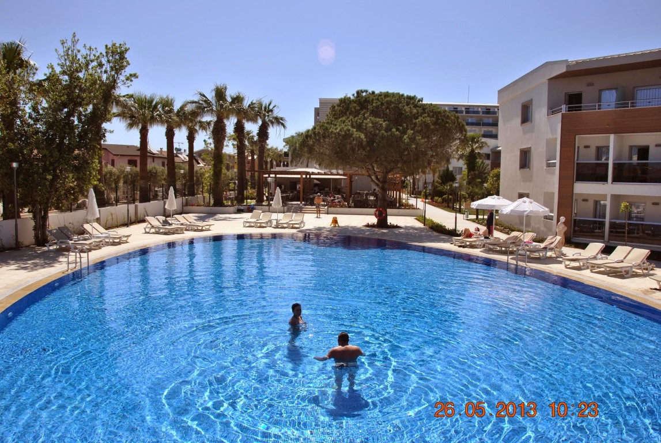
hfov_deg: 67.3
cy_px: 222
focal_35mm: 27
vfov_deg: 48.1
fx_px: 496
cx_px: 330
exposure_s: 1/320
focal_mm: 18
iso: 100
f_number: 9
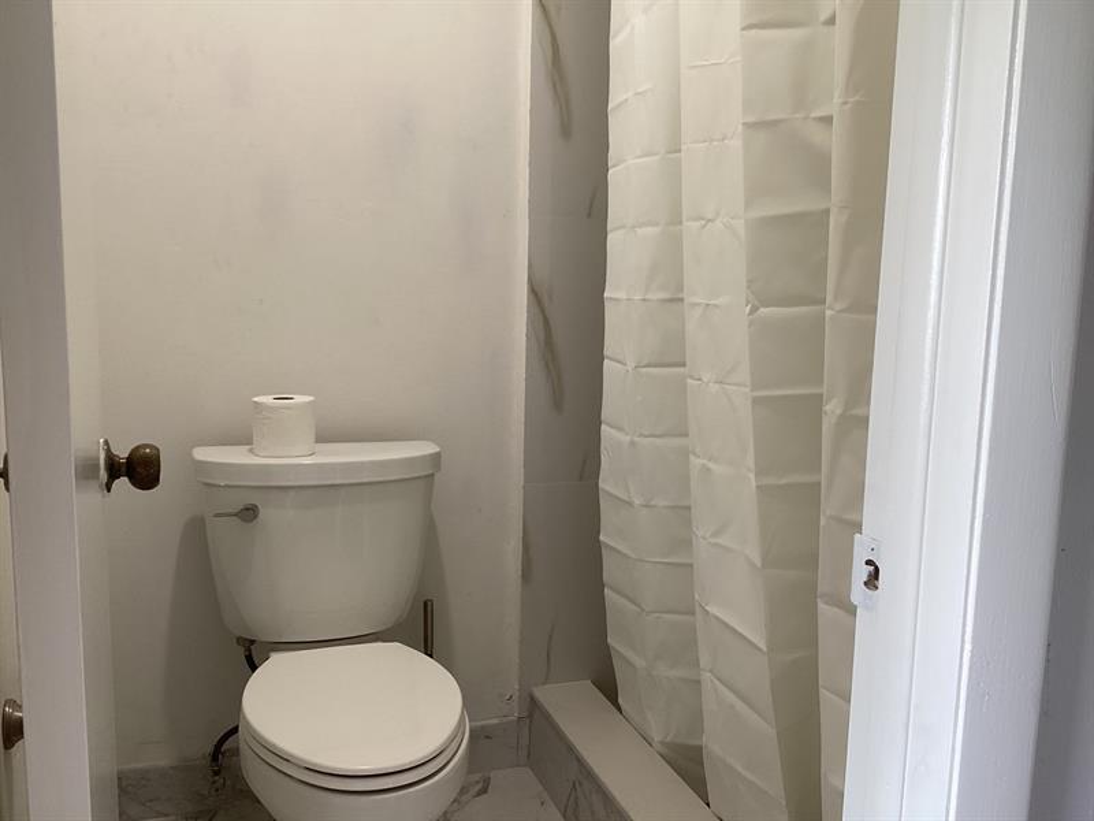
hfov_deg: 58.4
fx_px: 980
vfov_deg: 45.4
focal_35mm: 31
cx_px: 547
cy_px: 410
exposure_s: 1/60
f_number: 2.4
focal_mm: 3.3
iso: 100
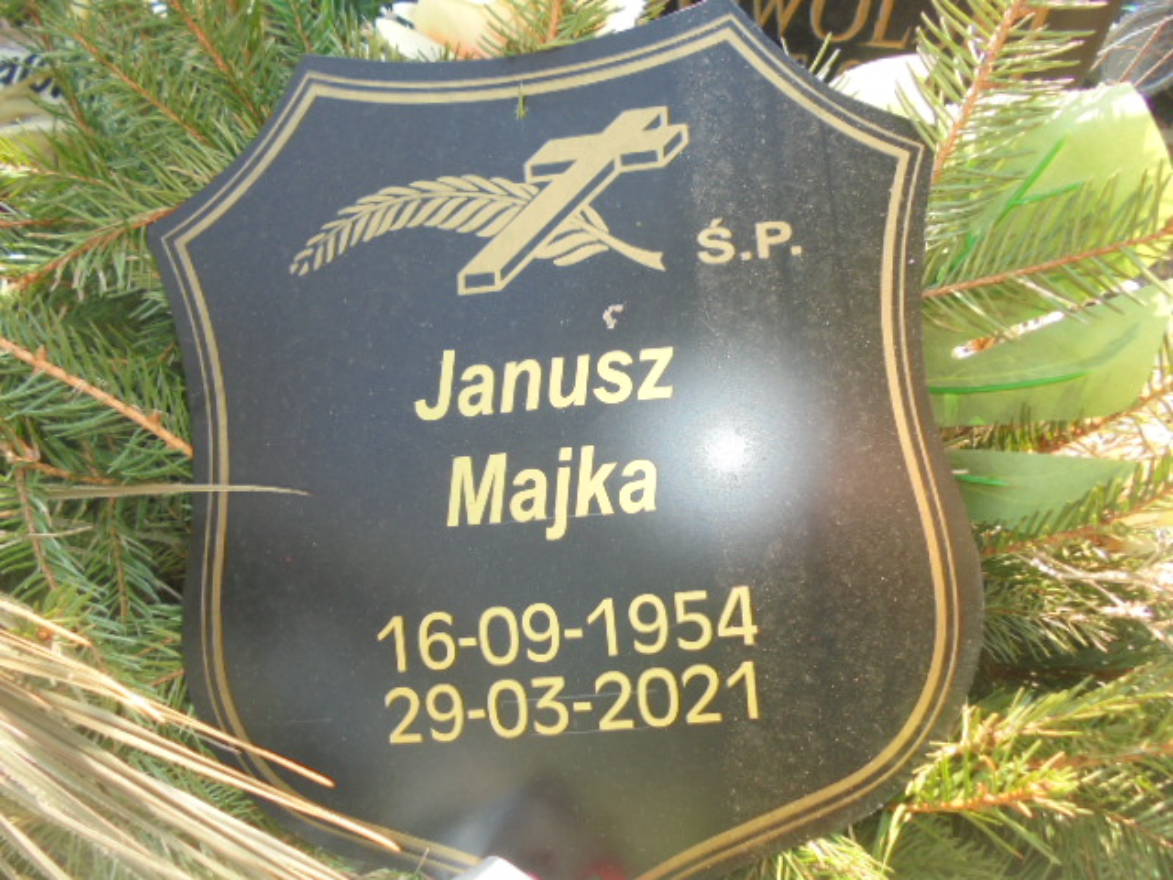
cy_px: 440
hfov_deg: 67.3
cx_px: 586
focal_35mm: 26
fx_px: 881
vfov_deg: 53.1
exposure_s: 1/80
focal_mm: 4.6
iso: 100
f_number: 3.5
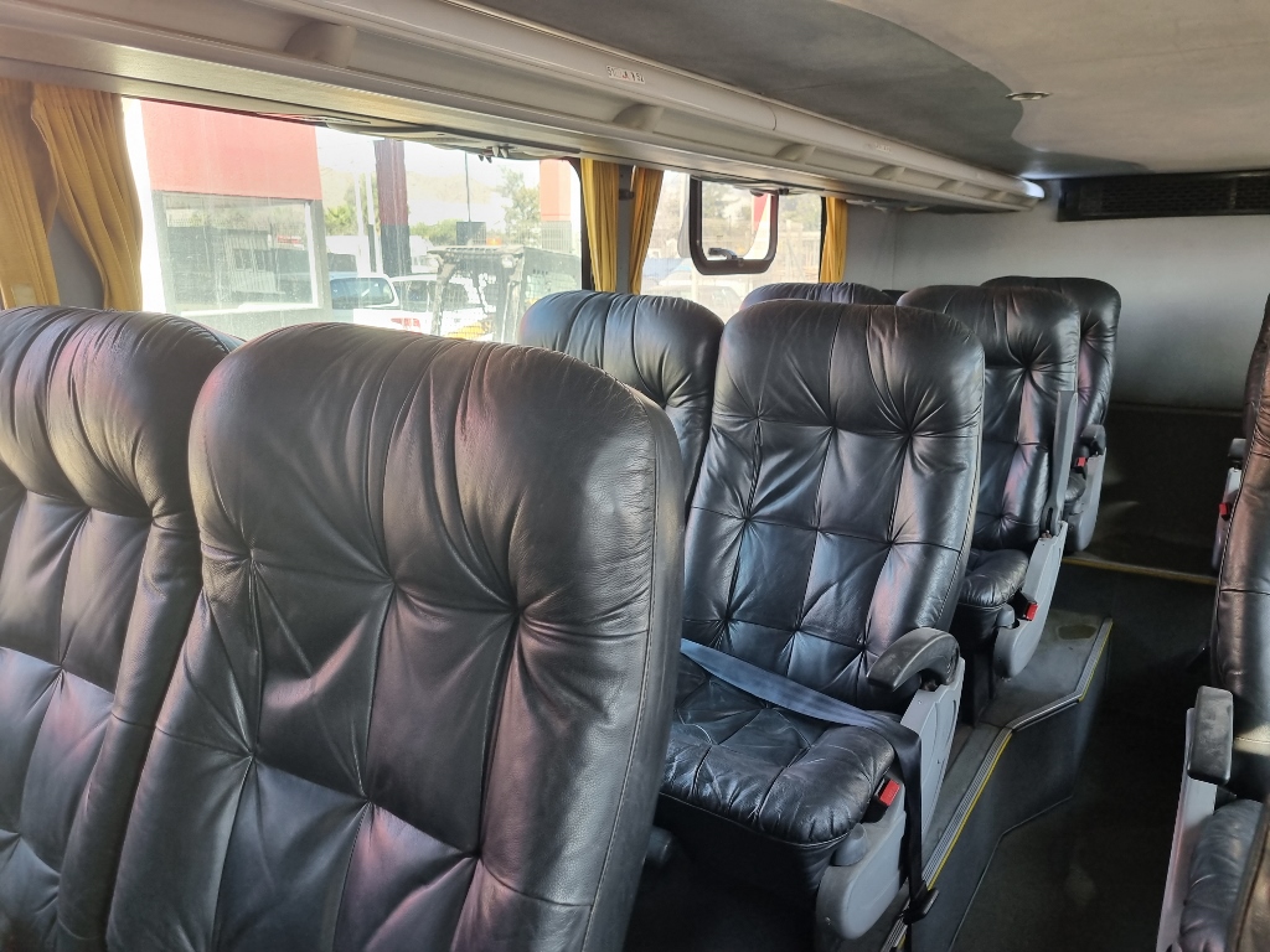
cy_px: 476
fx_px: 954
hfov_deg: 67.3
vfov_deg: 53.1
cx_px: 635
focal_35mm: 26
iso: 125
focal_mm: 5.4
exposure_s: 1/100
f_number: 1.8
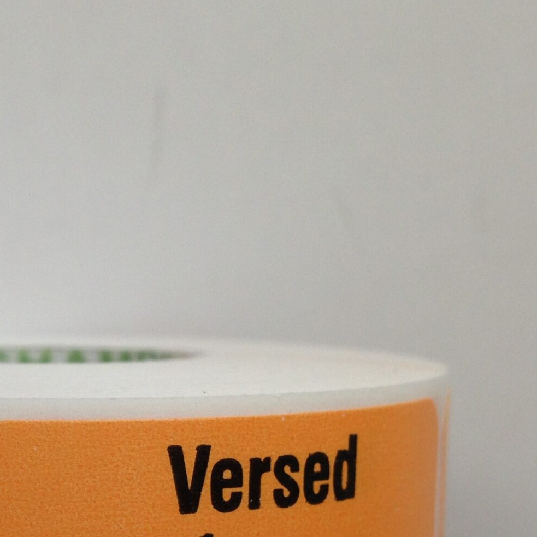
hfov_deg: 22.0
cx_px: 7
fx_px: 1334
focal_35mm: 76
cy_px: 409
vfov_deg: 22.5
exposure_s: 1/60
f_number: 2.4
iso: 64
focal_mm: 4.12
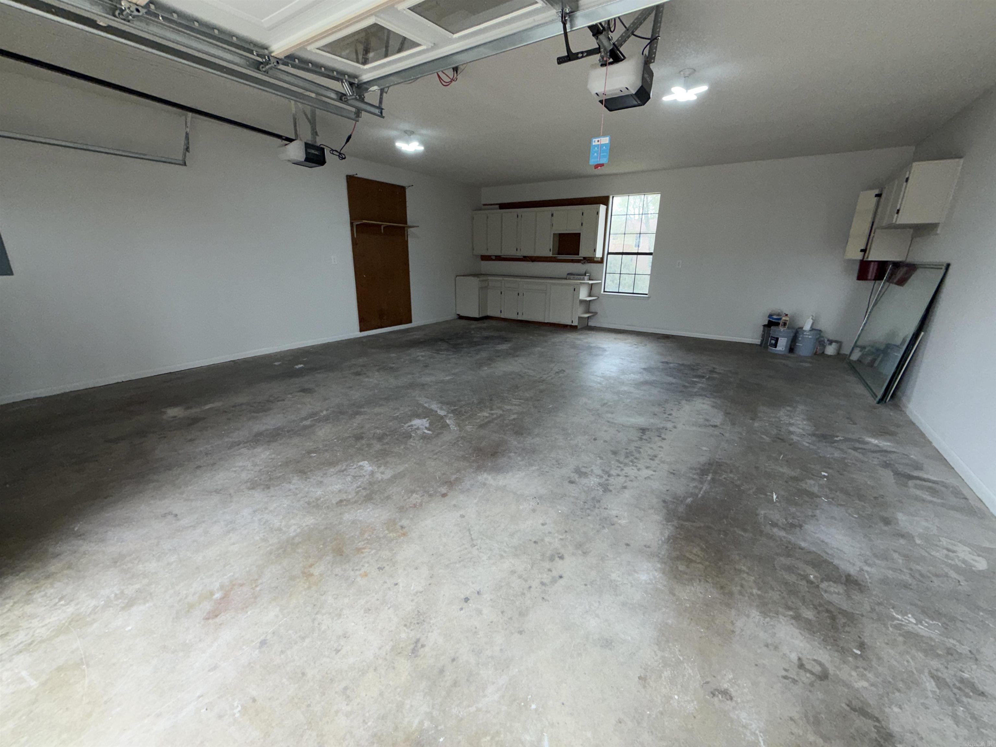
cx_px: 498
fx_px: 403
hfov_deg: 102.1
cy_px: 374
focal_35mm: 14
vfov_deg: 85.7
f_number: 2.2
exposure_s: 1/121
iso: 80
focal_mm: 2.22
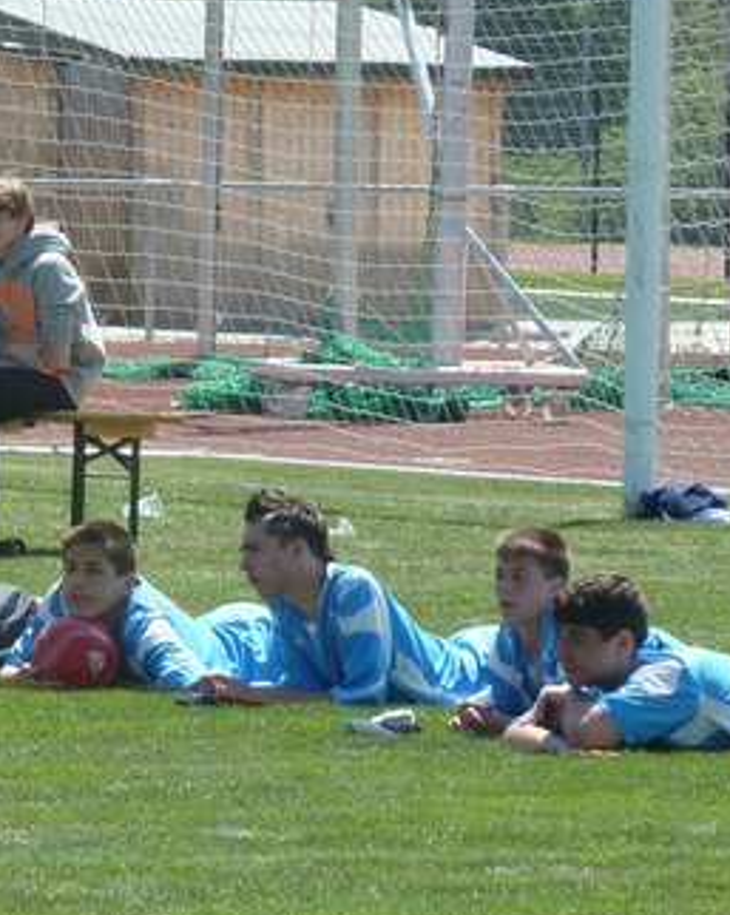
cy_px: 385
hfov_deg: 3.2
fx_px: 12927
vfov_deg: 4.1
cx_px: -17
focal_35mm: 478
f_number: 4.6
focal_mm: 37
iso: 80
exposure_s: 1/250
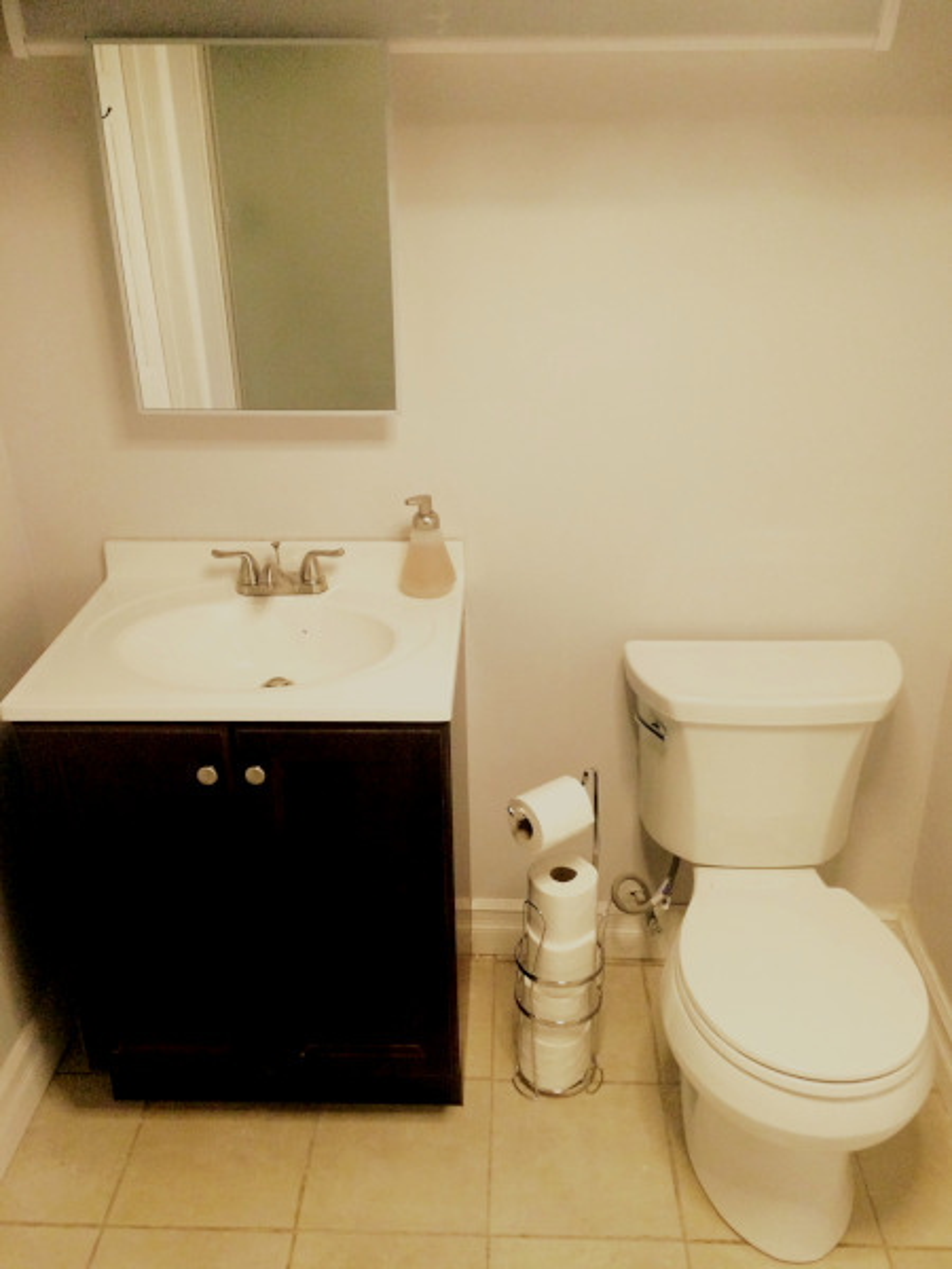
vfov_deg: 61.7
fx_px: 1063
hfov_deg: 48.2
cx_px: 476
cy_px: 634
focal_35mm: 29
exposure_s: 1/30
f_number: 2.2
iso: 250
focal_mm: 4.15
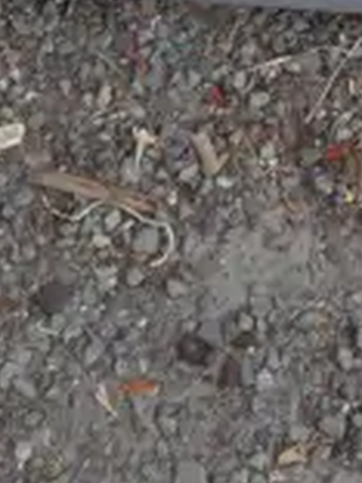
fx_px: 3667
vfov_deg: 7.0
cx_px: 800
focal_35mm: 263
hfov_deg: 5.5
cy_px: -805
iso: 200
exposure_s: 1/320
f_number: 7.1
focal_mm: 20
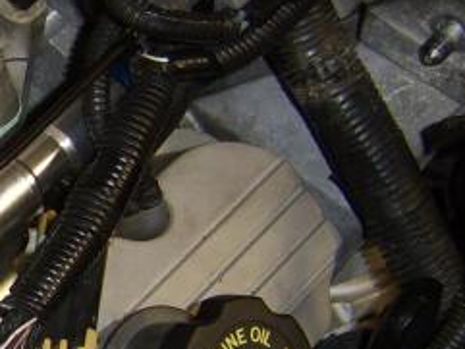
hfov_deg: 17.7
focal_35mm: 103
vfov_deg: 14.4
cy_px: 231
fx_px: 1384
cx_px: -154
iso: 141
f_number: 2.7
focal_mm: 8.13
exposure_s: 1/30
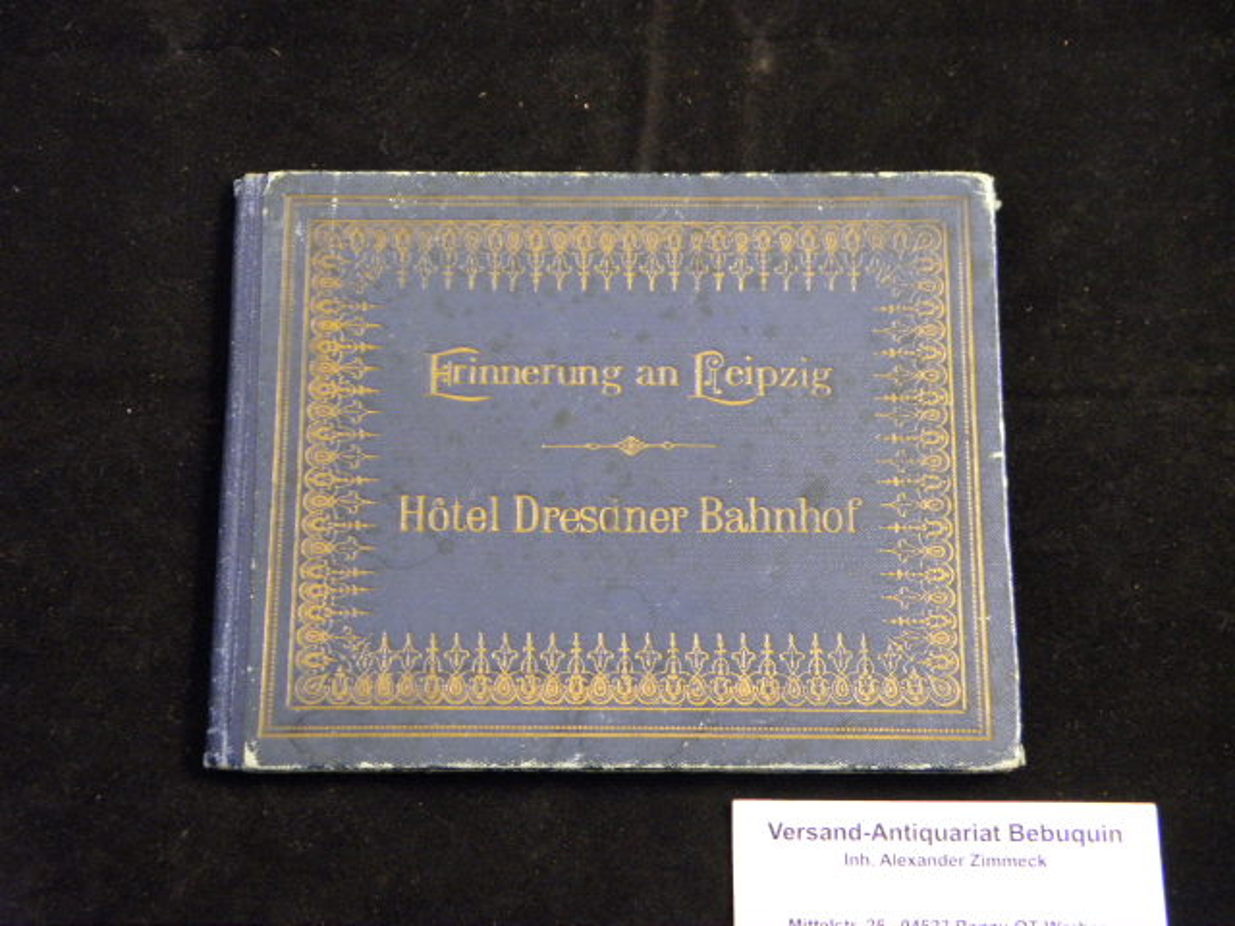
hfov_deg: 35.5
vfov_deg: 27.0
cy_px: 463
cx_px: 618
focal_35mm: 54
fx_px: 1927
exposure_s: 1/20
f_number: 4.1
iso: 400
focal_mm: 9.7
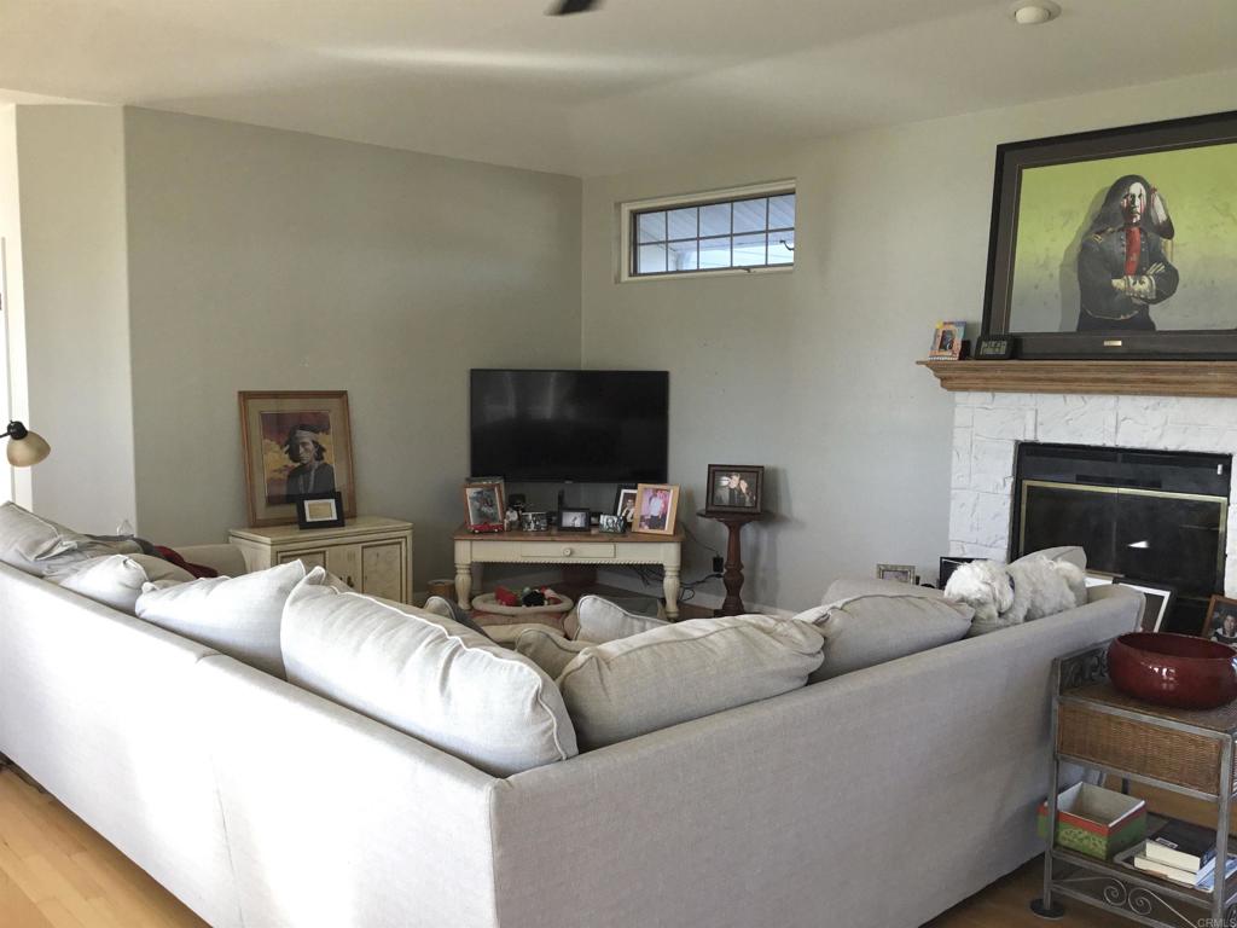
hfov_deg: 58.4
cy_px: 464
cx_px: 618
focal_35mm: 31
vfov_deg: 45.4
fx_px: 1108
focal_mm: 3.3
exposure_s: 1/120
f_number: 2.4
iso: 50
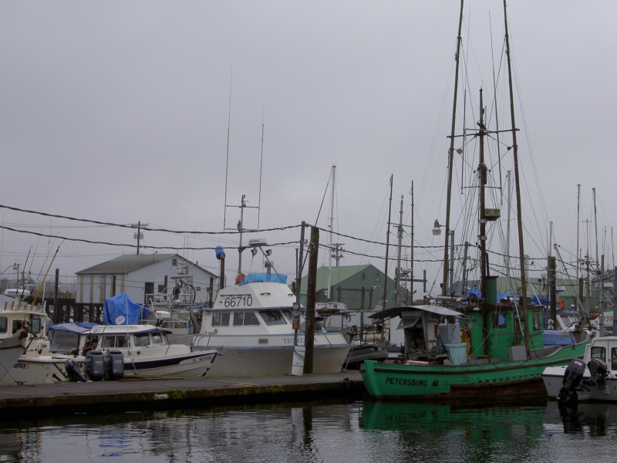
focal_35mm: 69
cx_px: 308
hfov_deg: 28.2
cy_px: 232
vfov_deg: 21.3
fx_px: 1230
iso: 50
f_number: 6.1
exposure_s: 1/400
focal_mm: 14.2
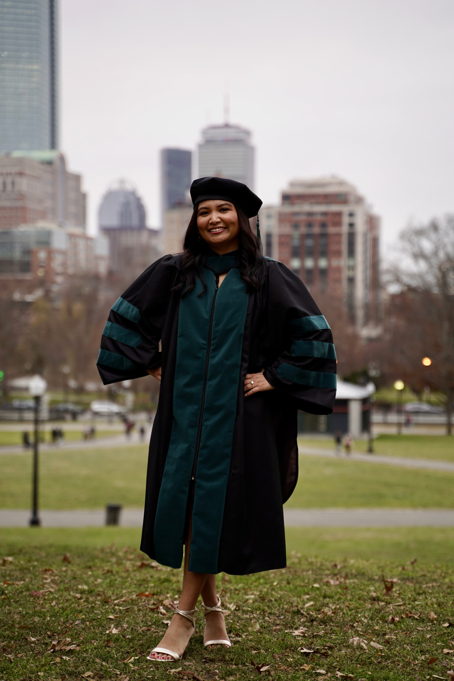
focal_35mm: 75
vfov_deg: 27.0
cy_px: 340
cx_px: 227
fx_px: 1418
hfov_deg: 18.2
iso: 160
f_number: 2.8
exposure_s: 1/60
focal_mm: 75
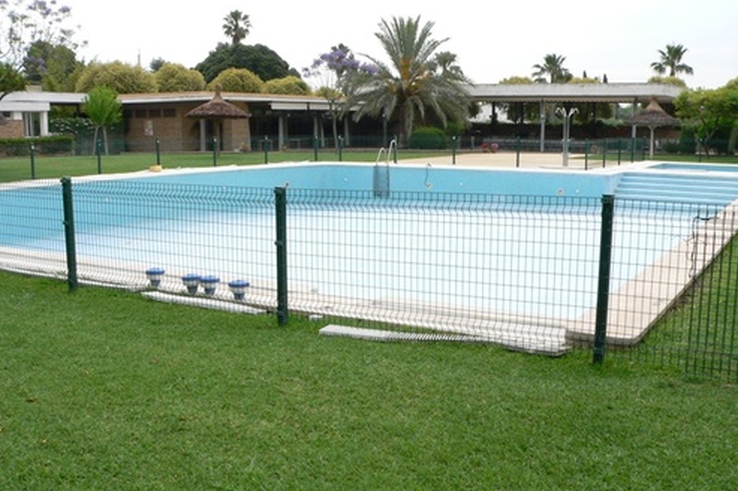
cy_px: 270
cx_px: 368
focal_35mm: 38
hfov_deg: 50.7
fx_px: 778
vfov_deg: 35.0
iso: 200
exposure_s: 1/500
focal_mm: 6
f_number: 5.6
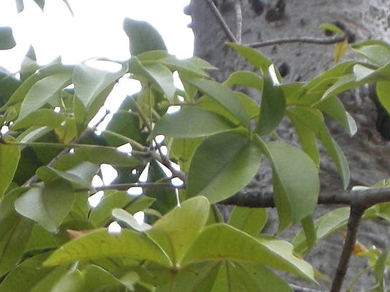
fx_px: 5215
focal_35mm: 463
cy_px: 480
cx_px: 181
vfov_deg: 3.2
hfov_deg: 4.3
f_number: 5.3
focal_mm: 26.3
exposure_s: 1/65
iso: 84
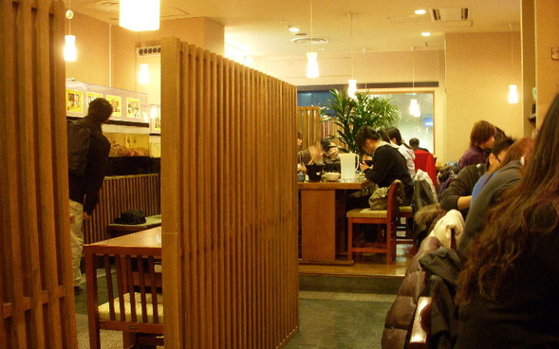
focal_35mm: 41
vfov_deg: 31.2
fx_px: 625
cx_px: 281
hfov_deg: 48.2
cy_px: 193
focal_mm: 6.3
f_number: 3.3
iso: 400
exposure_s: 1/6
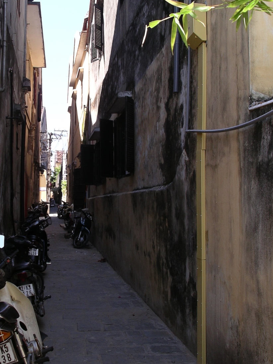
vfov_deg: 35.5
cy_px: 175
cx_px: 74
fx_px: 568
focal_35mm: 54
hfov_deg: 26.7
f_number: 3.5
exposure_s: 1/200
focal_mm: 7.8
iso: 64
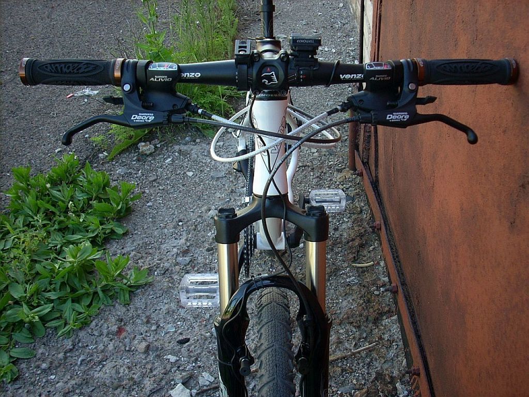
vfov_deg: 38.7
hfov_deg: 50.1
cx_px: 264
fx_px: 565
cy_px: 198
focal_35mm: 37
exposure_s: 1/77.8
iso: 64
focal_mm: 6.2
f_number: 2.8
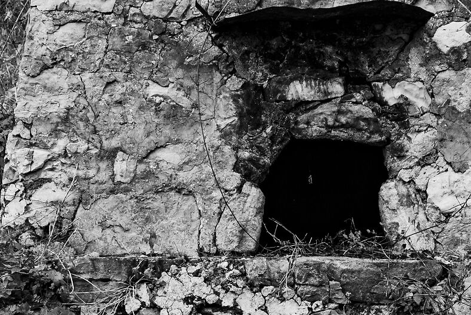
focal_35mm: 96
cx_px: 306
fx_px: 1250
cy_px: 232
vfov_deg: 14.3
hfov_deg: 21.3
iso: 400
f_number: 4.5
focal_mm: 21
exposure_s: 1/640
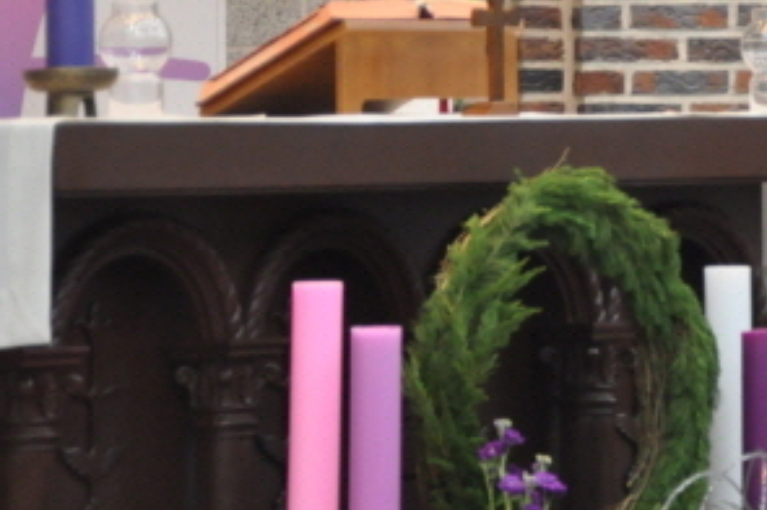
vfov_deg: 3.7
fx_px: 7789
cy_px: -79
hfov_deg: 5.6
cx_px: 1009
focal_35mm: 366
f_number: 5.6
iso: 1400
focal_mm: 90
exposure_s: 1/30
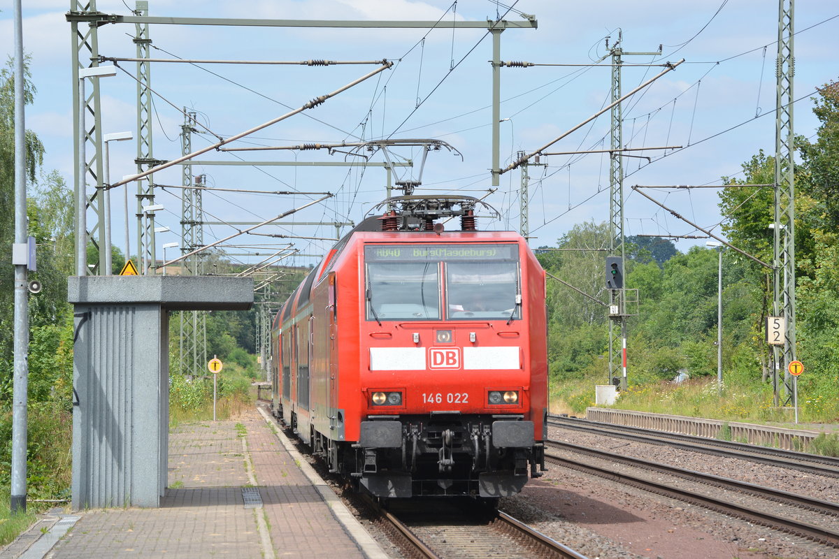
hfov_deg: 11.0
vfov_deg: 7.3
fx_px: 4369
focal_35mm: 188
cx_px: 420
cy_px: 280
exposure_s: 1/640
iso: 250
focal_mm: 125
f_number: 8
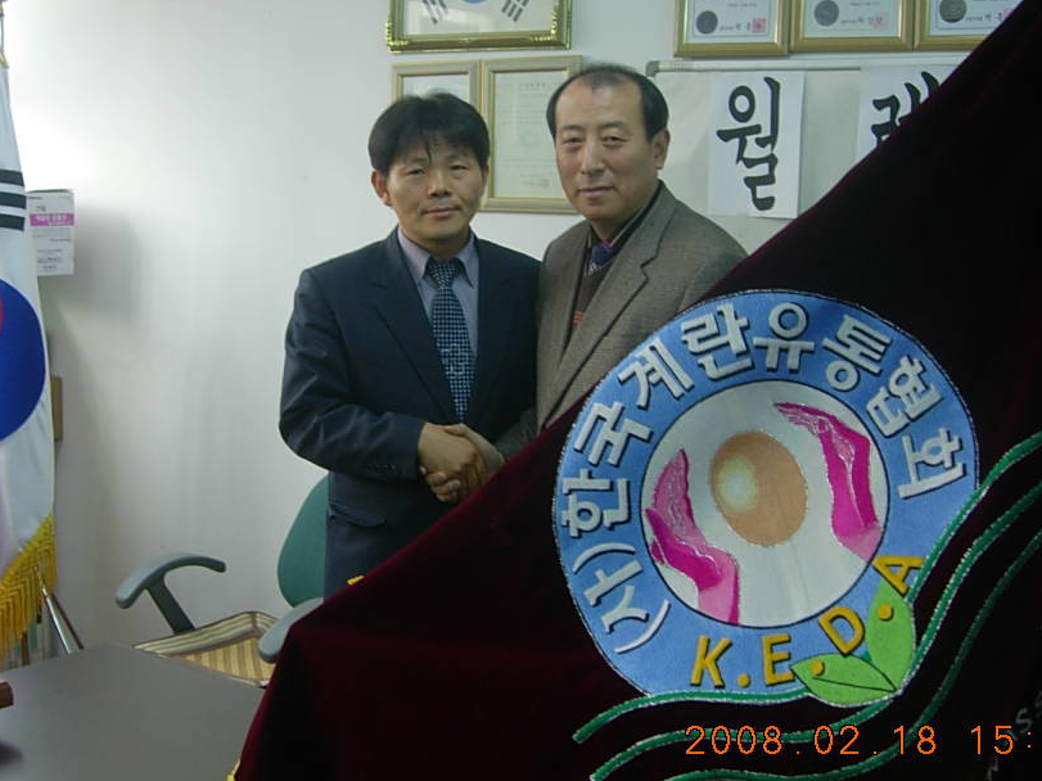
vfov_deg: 30.2
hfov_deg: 39.6
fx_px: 1445
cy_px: 351
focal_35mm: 48
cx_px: 490
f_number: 2.8
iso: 74
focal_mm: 7.8
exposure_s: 1/32
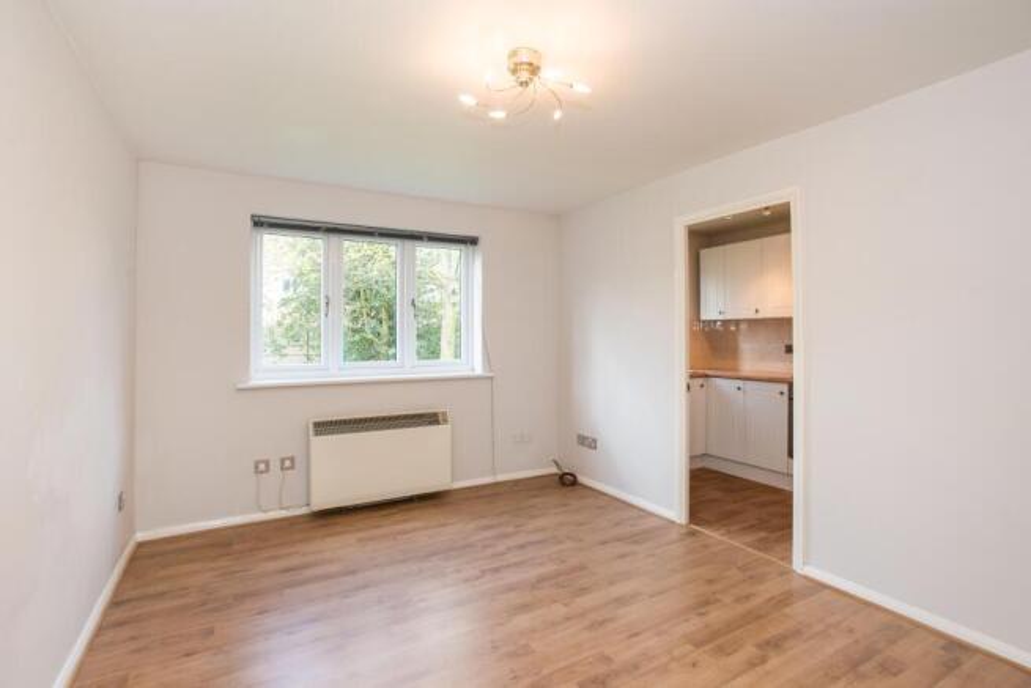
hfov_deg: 93.3
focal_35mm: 17
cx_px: 516
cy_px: 344
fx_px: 487
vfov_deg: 70.5
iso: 400
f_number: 8
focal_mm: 17
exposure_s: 1/25
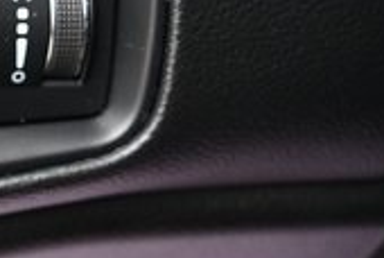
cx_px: -199
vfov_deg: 9.8
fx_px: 1485
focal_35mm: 139
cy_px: -10
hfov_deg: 13.8
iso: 1600
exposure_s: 1/60
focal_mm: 37
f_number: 3.5
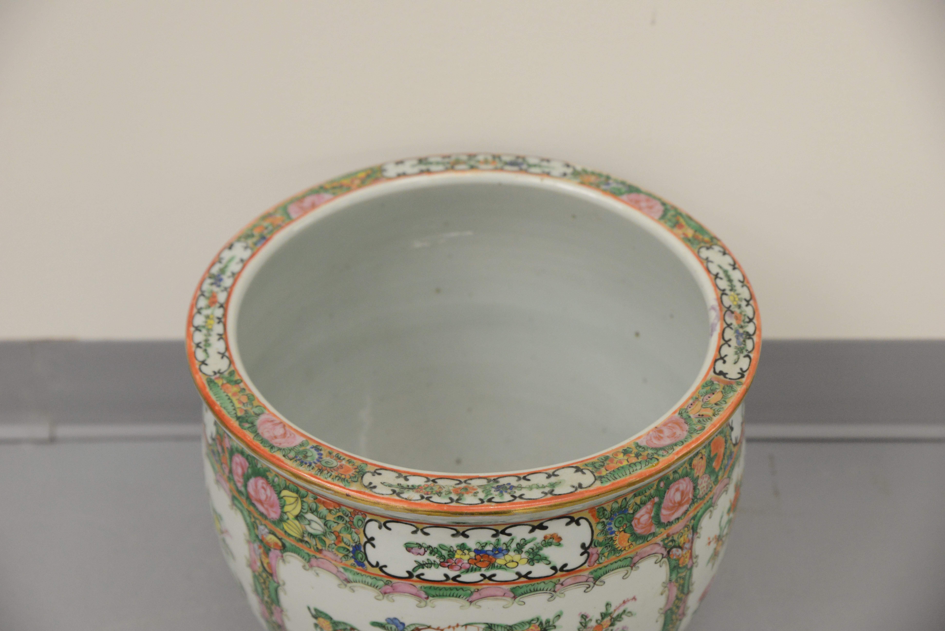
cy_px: 316
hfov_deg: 32.4
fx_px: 1628
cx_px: 472
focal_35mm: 62
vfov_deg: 21.9
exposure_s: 1/125
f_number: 5.6
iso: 4000
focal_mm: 62
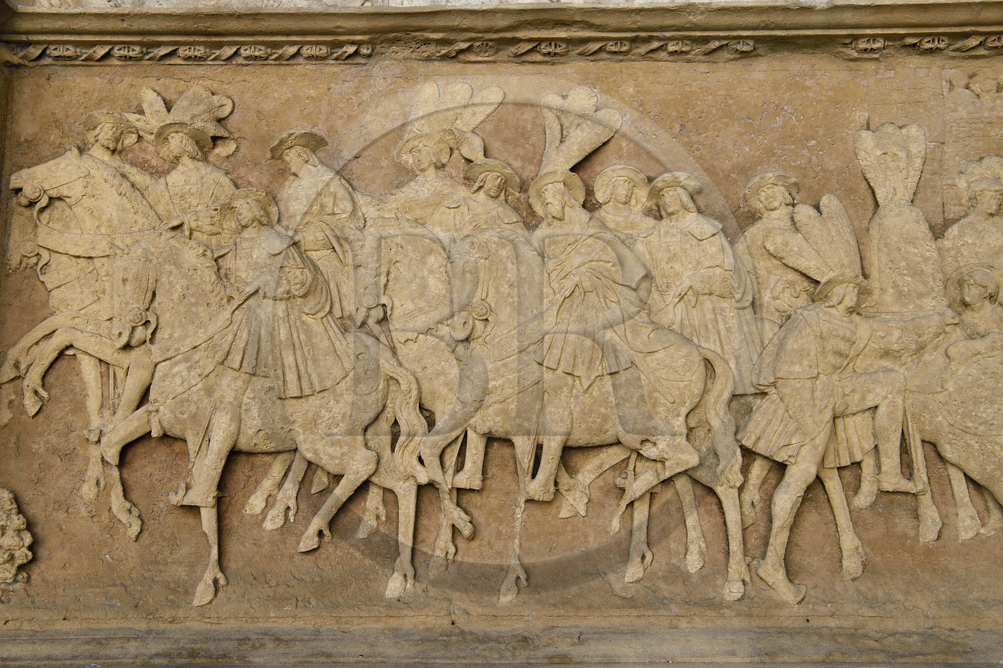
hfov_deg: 50.7
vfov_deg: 35.0
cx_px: 502
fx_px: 1058
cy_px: 334
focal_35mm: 38
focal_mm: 38
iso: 200
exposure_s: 1/125
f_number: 10
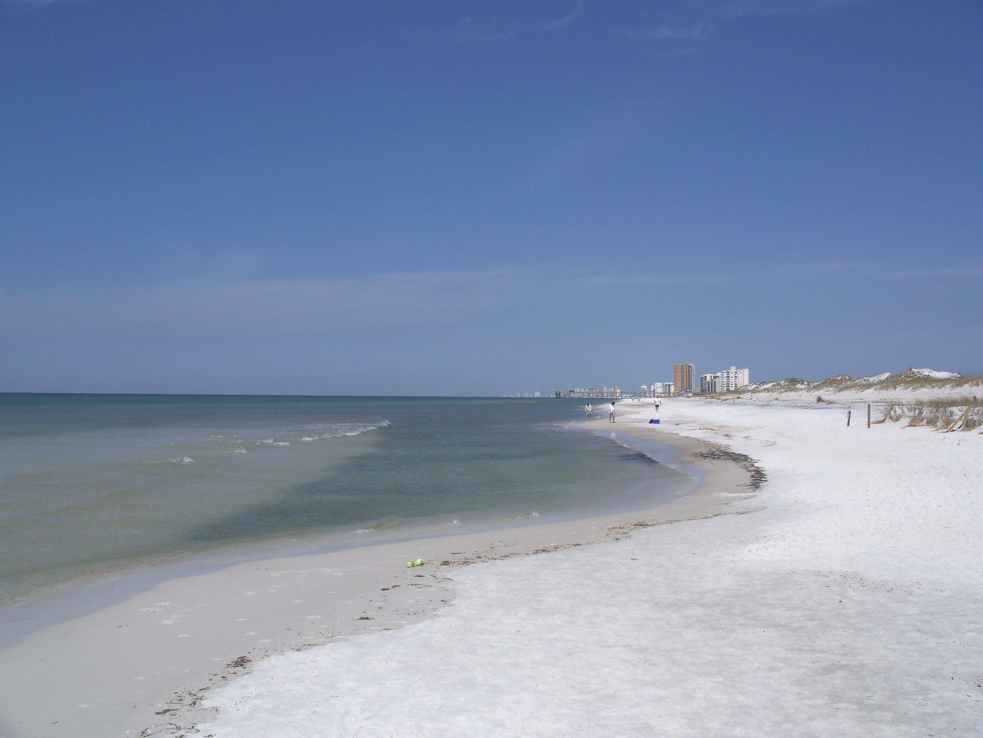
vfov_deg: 38.7
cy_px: 369
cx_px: 492
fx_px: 1051
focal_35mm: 37
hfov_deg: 50.1
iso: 64
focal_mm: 7.8
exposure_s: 1/800
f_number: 5.6
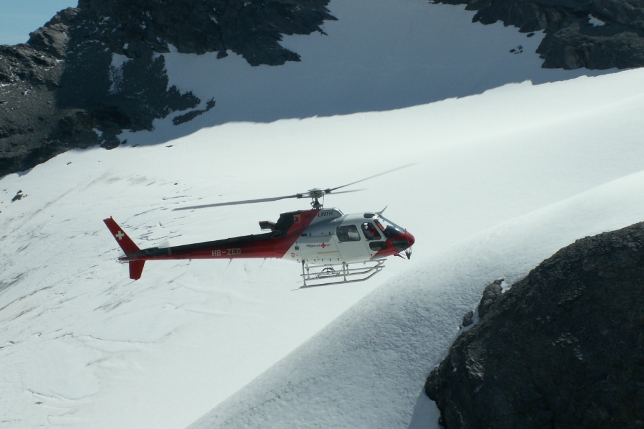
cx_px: 321
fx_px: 1949
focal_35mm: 109
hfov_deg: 18.8
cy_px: 210
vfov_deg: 12.6
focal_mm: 17.06
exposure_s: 1/400
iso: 50
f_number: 8
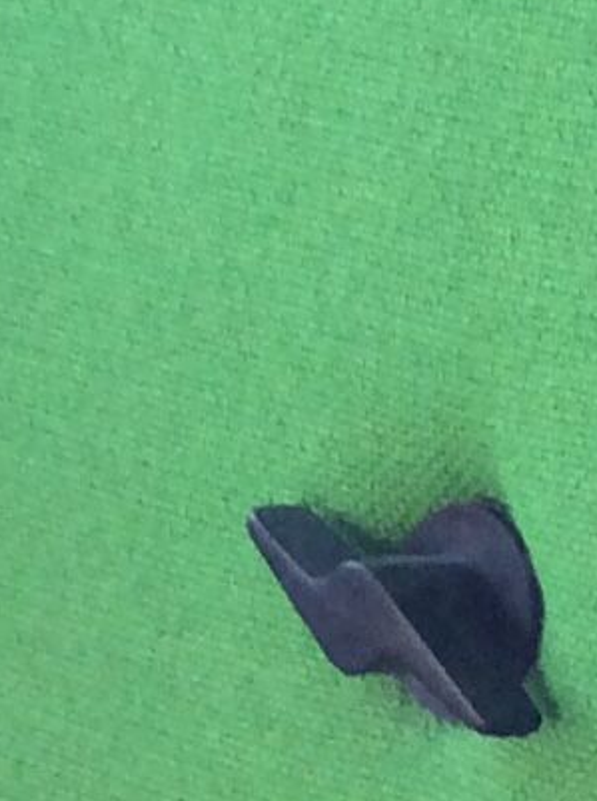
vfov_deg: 9.4
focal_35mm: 207
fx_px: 4778
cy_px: -182
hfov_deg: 6.9
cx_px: 1212
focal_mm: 3.3
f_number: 2.4
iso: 64
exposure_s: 1/25
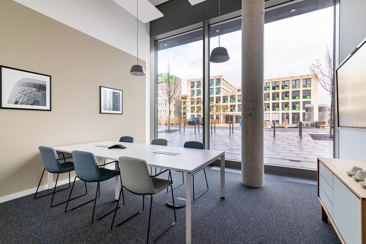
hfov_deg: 96.7
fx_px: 163
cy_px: 122
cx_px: 183
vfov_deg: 73.7
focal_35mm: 16
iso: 400
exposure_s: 1/640
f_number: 8
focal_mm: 16
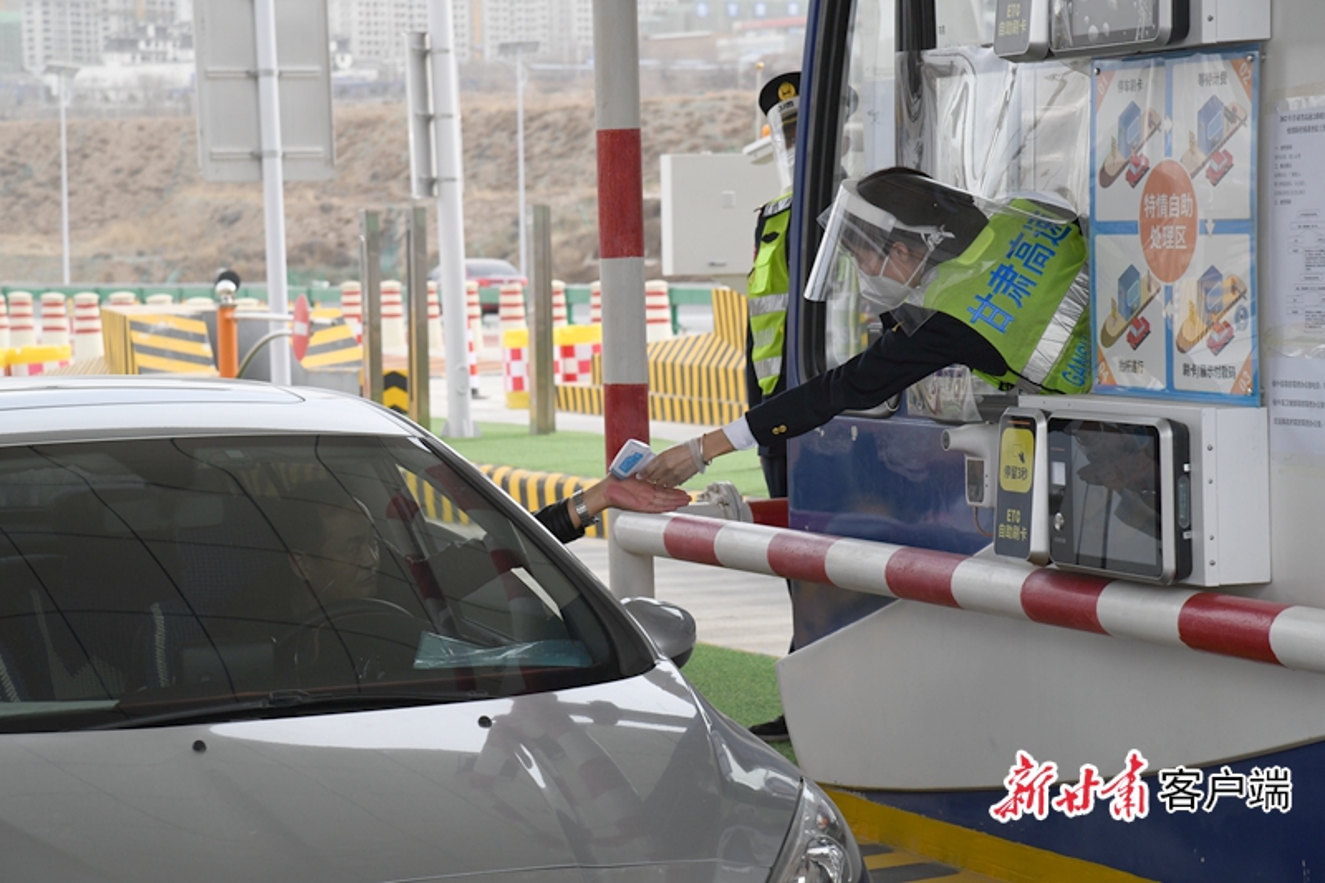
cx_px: 662
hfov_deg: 17.1
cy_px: 442
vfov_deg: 11.4
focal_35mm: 120
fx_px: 4415
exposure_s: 1/320
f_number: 9
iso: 1000
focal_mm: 120
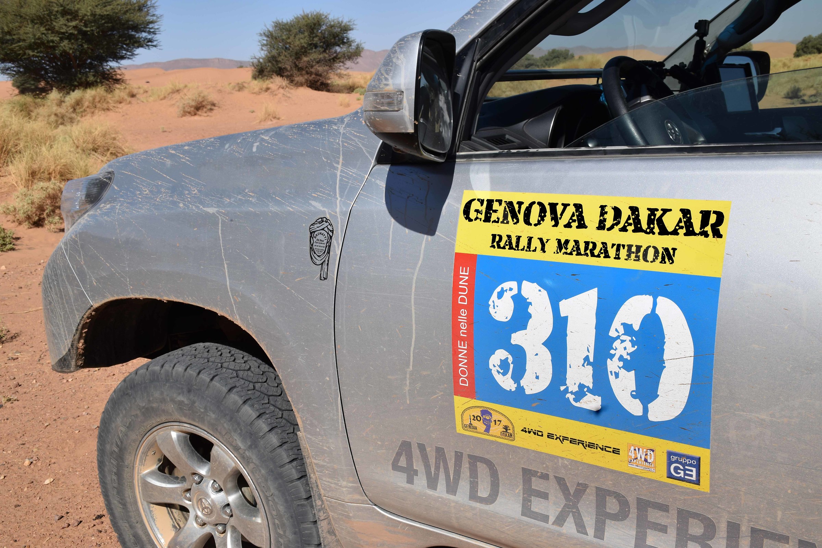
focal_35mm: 34
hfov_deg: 55.1
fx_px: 788
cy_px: 274
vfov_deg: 38.4
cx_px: 411
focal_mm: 23
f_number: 11
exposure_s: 1/250
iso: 125
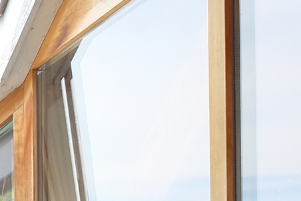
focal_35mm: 85
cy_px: 306
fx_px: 710
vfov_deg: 14.9
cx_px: -314
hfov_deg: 17.0
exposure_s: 1/160
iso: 400
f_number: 5
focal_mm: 10
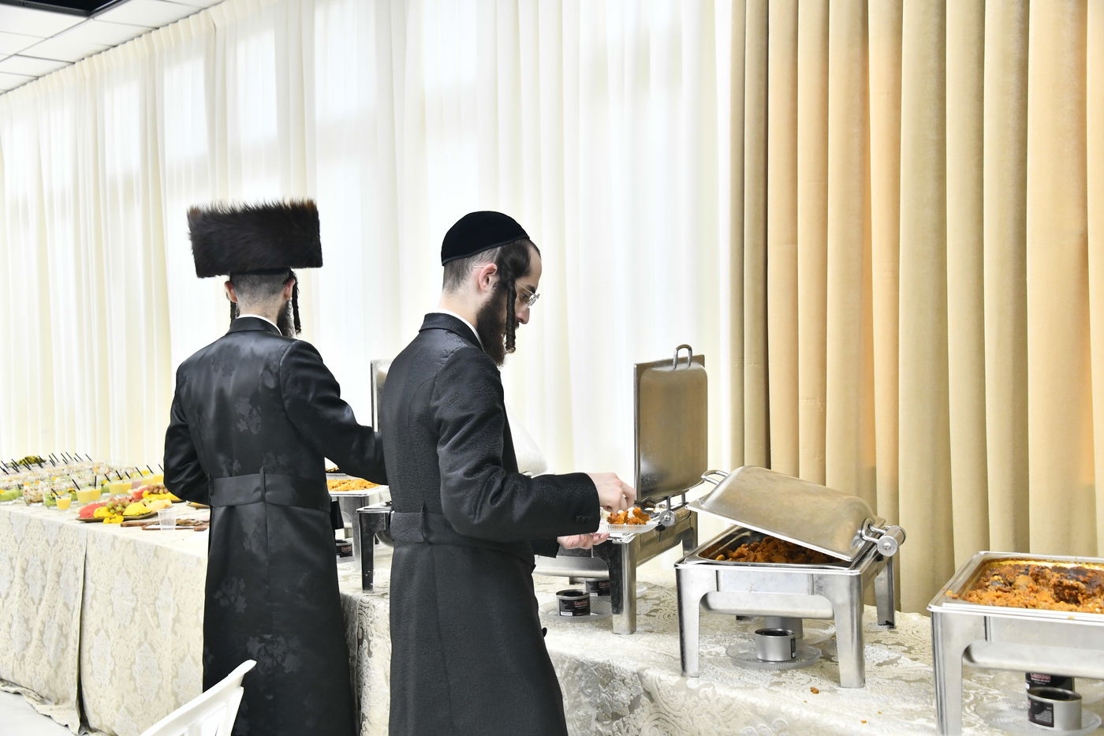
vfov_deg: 29.9
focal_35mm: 45
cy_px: 368
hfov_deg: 43.6
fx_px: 1380
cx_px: 552
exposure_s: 1/160
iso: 1600
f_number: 5.6
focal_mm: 45
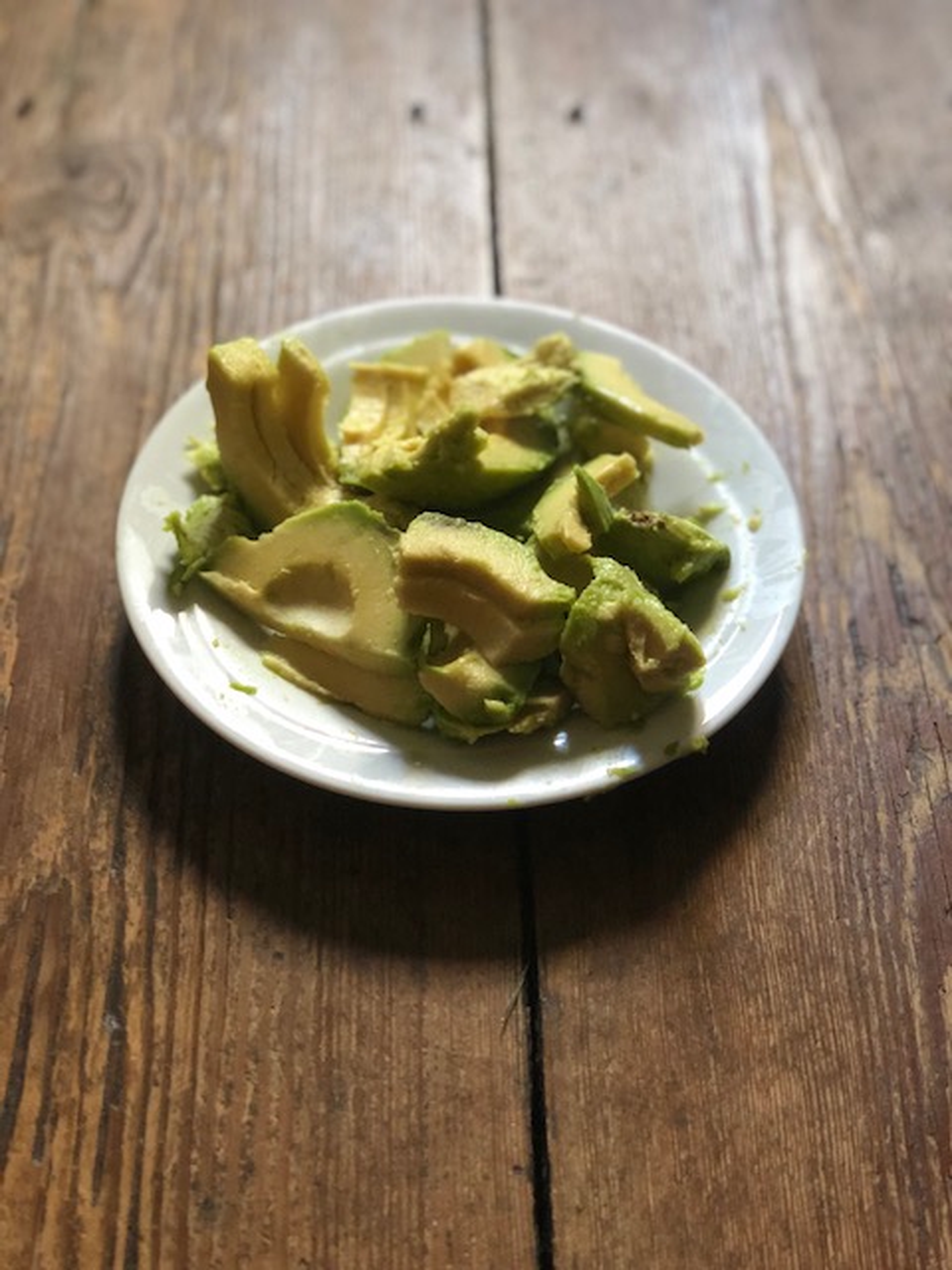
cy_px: 635
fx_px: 1907
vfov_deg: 36.8
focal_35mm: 52
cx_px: 476
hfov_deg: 28.0
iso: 160
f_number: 2.4
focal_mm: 6
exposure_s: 1/11
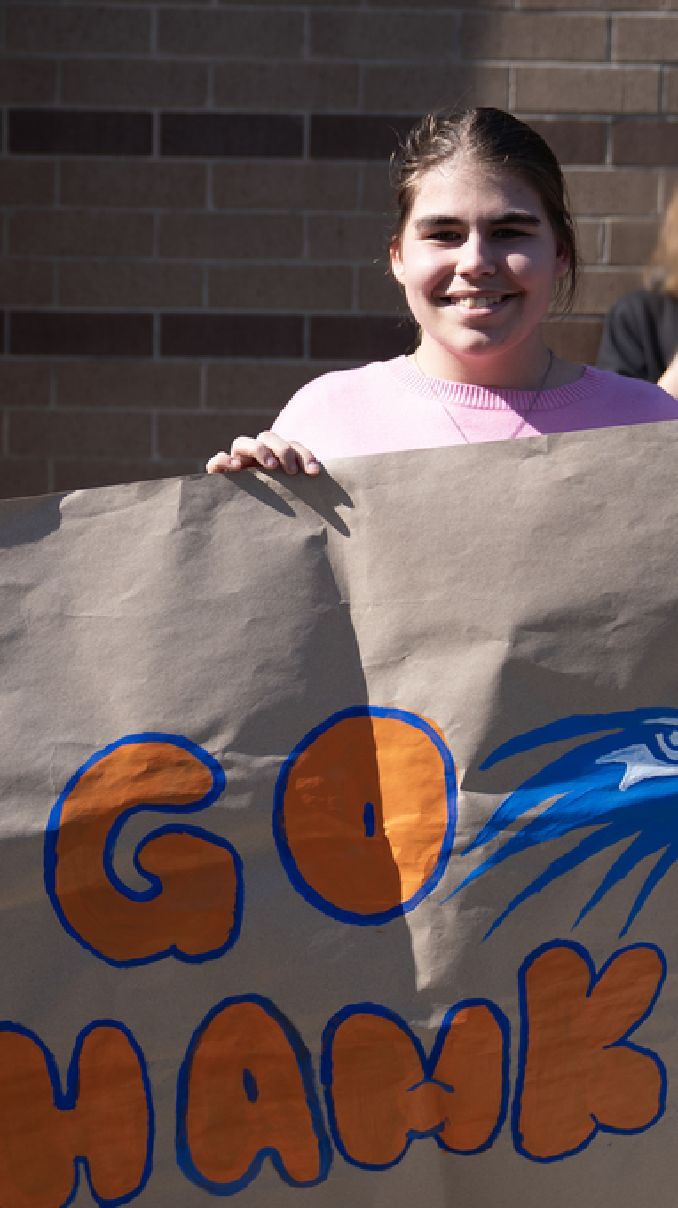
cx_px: 257
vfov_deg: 34.9
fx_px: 1920
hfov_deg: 20.0
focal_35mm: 60
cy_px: 604
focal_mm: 38
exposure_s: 1/1600
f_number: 2.8
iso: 80
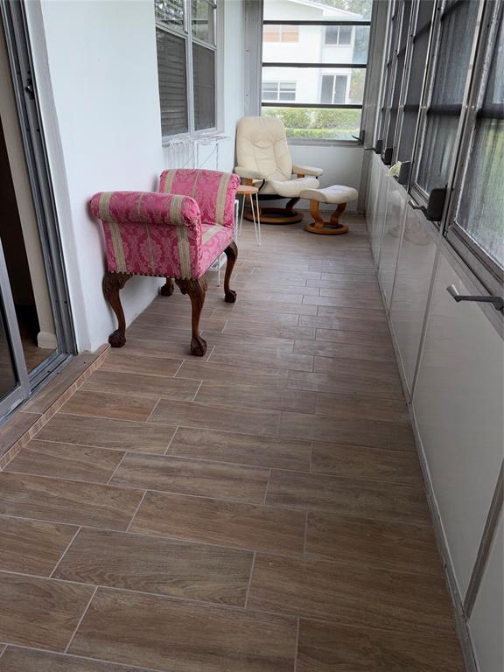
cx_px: 252
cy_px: 336
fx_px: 505
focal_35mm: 26
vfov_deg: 67.3
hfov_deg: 53.1
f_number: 1.6
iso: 32
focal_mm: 5.96
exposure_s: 1/254
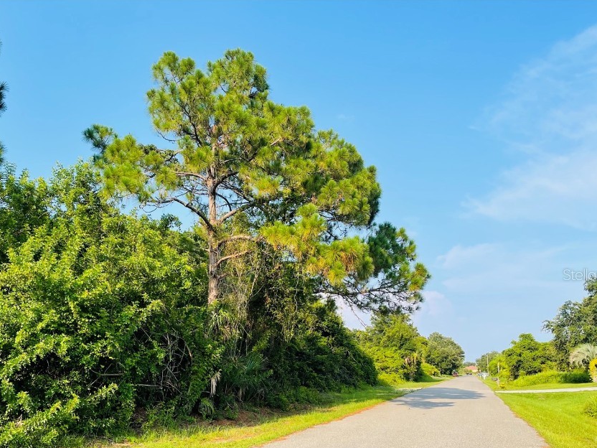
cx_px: 263
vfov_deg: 43.9
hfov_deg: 56.7
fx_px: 552
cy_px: 274
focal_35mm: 32
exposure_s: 1/1946
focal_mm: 5.1
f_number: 1.6
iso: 32
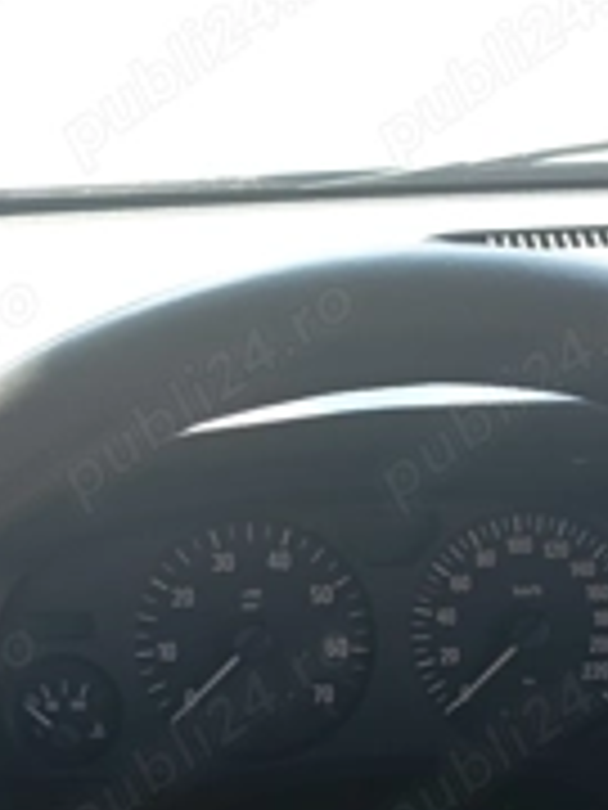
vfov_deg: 29.2
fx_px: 1452
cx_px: 365
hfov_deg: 23.6
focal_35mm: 62
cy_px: 806
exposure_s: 1/50
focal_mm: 4.27
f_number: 1.8
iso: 105
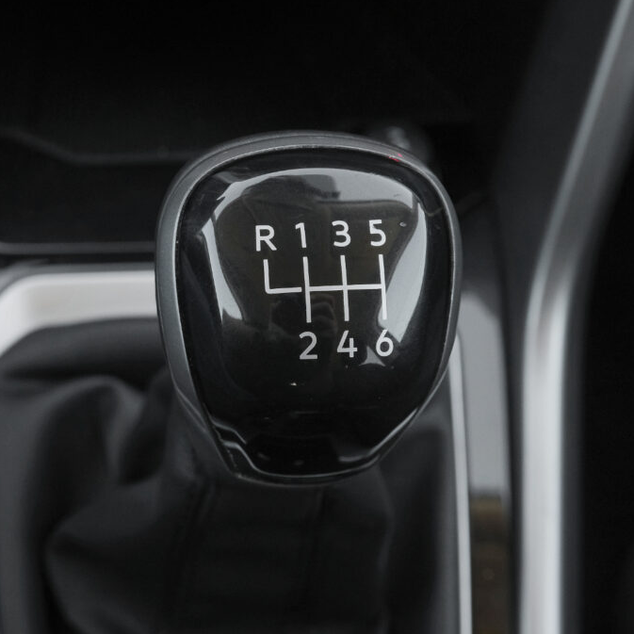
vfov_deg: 26.1
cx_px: 163
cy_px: 316
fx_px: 1368
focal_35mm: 66
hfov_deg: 25.8
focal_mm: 34.3
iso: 2000
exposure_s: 1/100
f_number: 8
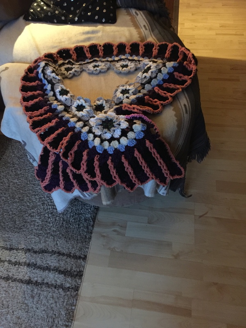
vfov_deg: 61.7
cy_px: 164
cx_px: 123
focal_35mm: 29
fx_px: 275
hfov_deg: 48.2
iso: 160
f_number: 2.2
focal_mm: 4.15
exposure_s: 1/4
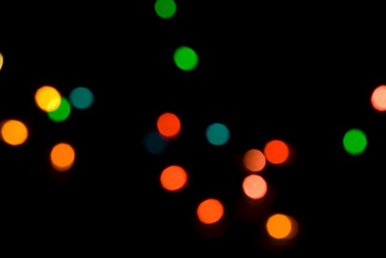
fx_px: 4829
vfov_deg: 3.1
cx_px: 193
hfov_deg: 4.6
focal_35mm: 450
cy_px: 129
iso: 100
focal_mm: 300
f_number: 8
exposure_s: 1/20
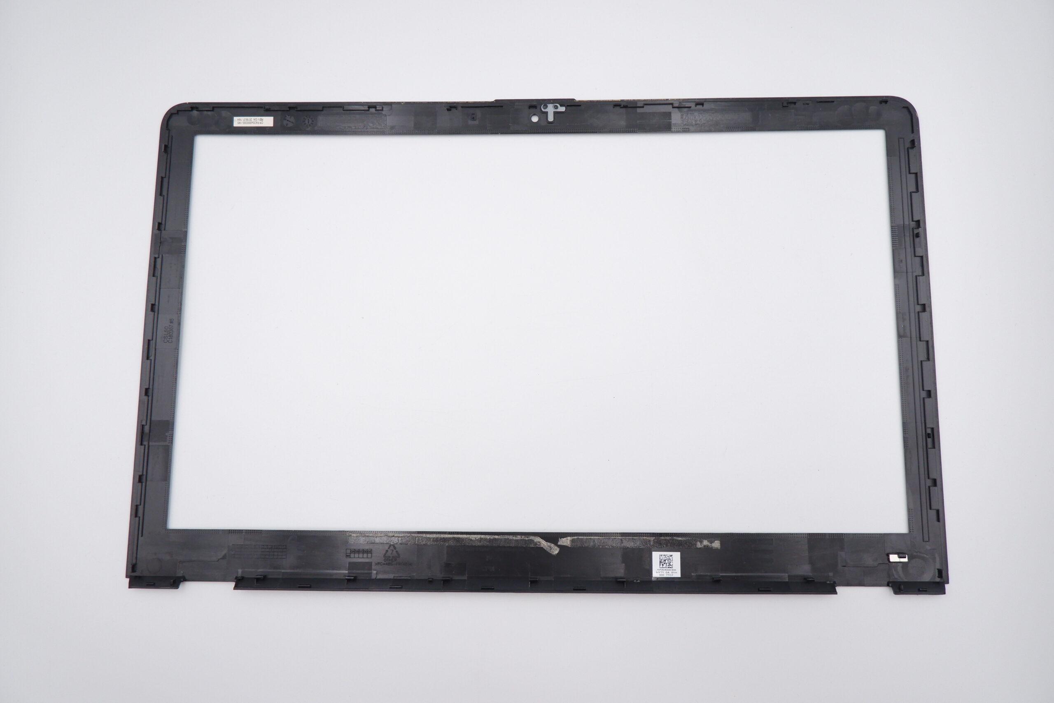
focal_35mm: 23
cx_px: 527
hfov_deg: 76.1
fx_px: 673
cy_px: 352
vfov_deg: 55.1
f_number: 5.6
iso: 1250
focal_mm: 15
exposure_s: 1/480
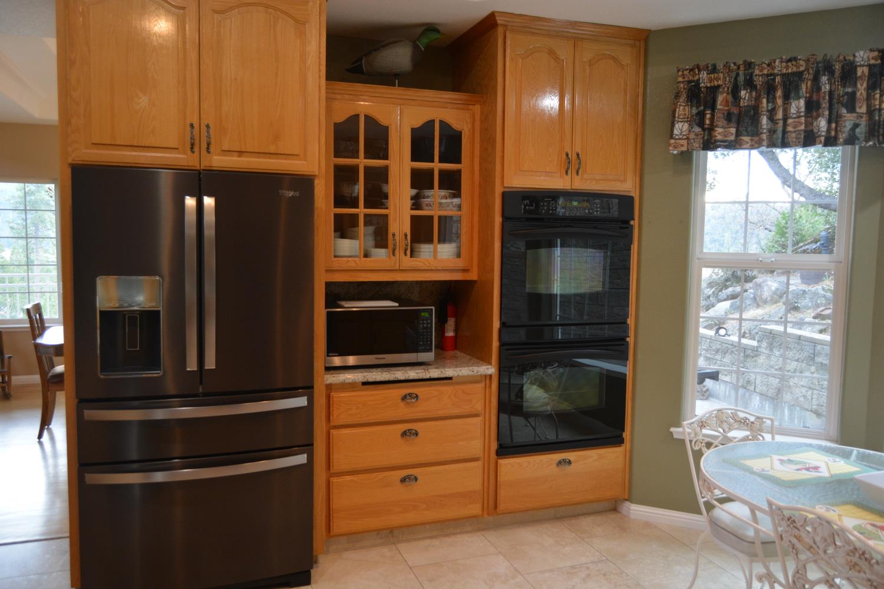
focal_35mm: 27
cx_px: 442
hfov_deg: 67.4
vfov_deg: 47.9
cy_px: 294
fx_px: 663
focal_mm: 18
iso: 800
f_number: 4
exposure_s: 1/60
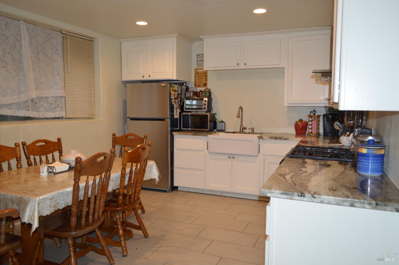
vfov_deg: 47.8
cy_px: 132
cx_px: 200
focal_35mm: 27
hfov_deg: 67.4
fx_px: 299
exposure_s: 1/60
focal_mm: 18
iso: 400
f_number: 3.5
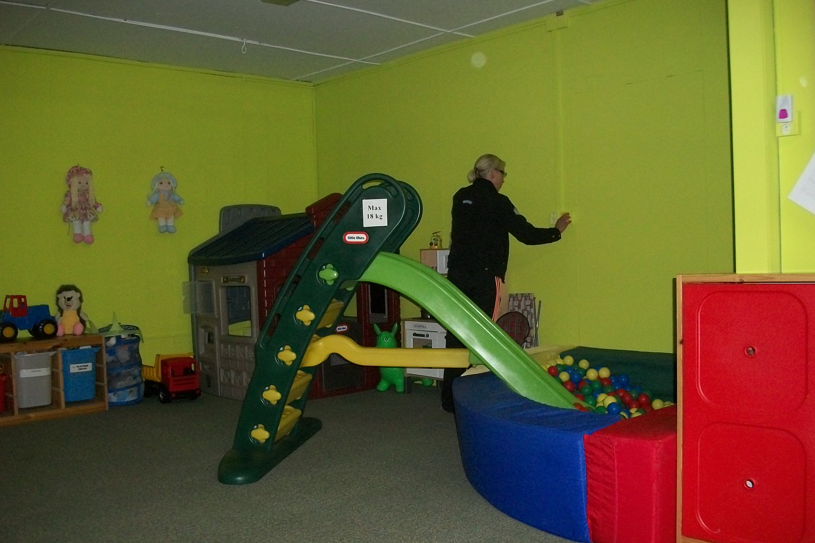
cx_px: 406
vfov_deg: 38.8
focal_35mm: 34
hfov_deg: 55.8
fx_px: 770
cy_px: 300
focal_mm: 5.7
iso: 240
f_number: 2.9
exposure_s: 1/30
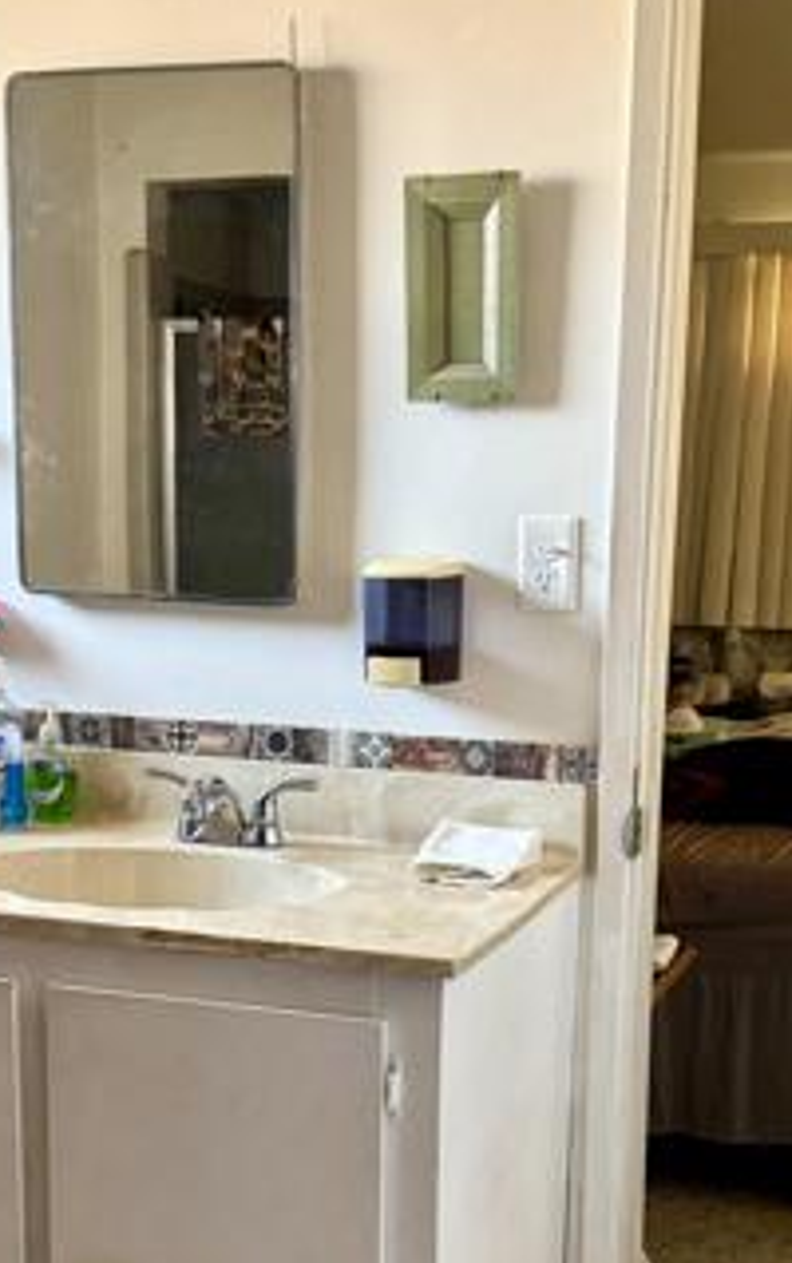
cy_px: 863
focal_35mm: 51
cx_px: 451
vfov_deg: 39.0
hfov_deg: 25.4
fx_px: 1757
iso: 400
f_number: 1.78
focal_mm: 6.76
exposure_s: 1/60
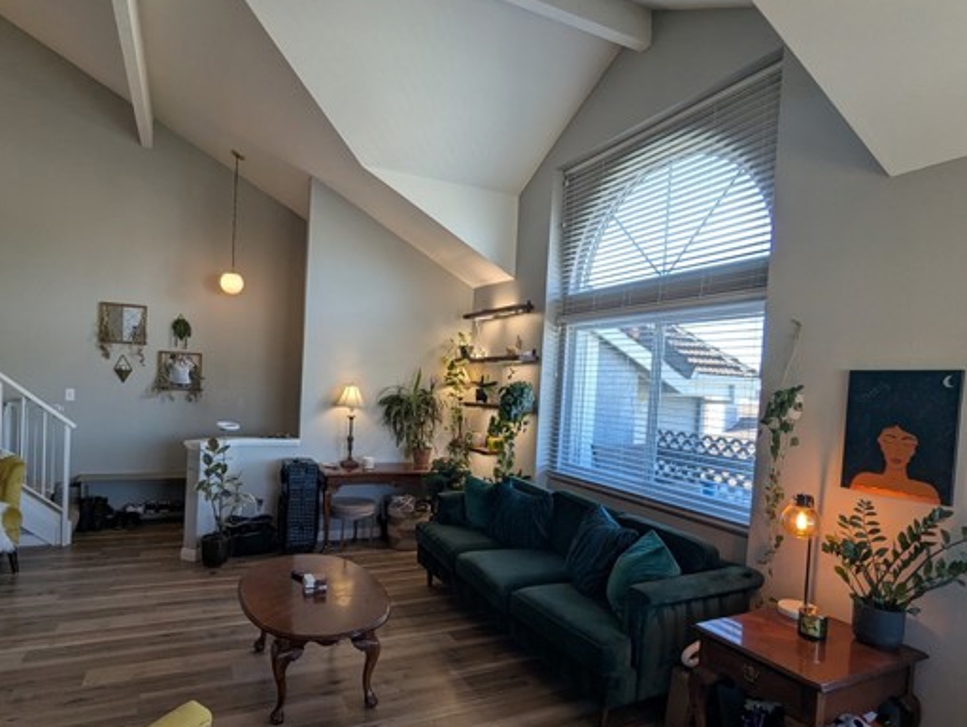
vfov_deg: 65.9
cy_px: 403
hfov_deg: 81.7
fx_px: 559
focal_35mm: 20
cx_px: 472
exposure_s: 1/120
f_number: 2.2
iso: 65
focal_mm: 2.35
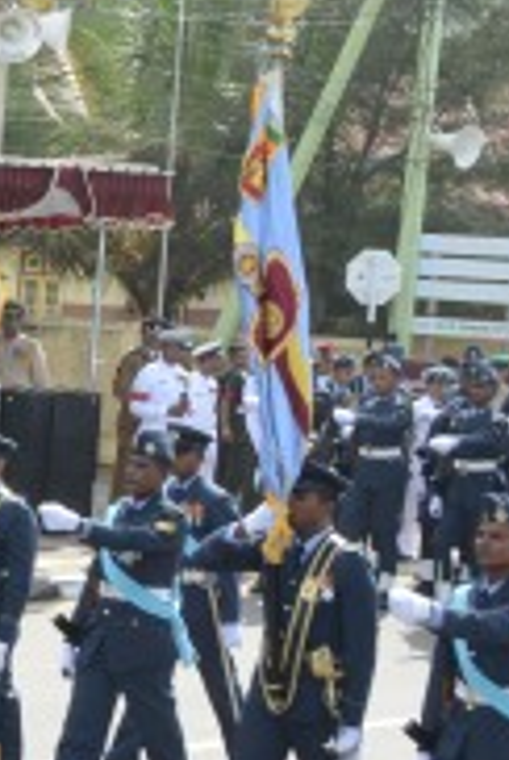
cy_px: 443
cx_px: -511
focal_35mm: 115
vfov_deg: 17.8
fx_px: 2430
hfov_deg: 10.9
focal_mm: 35
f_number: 16
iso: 500
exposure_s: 1/125
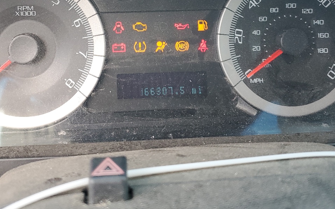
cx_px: 157
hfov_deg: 43.5
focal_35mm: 46
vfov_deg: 26.8
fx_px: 420
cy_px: 11
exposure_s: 1/120
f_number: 1.5
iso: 98
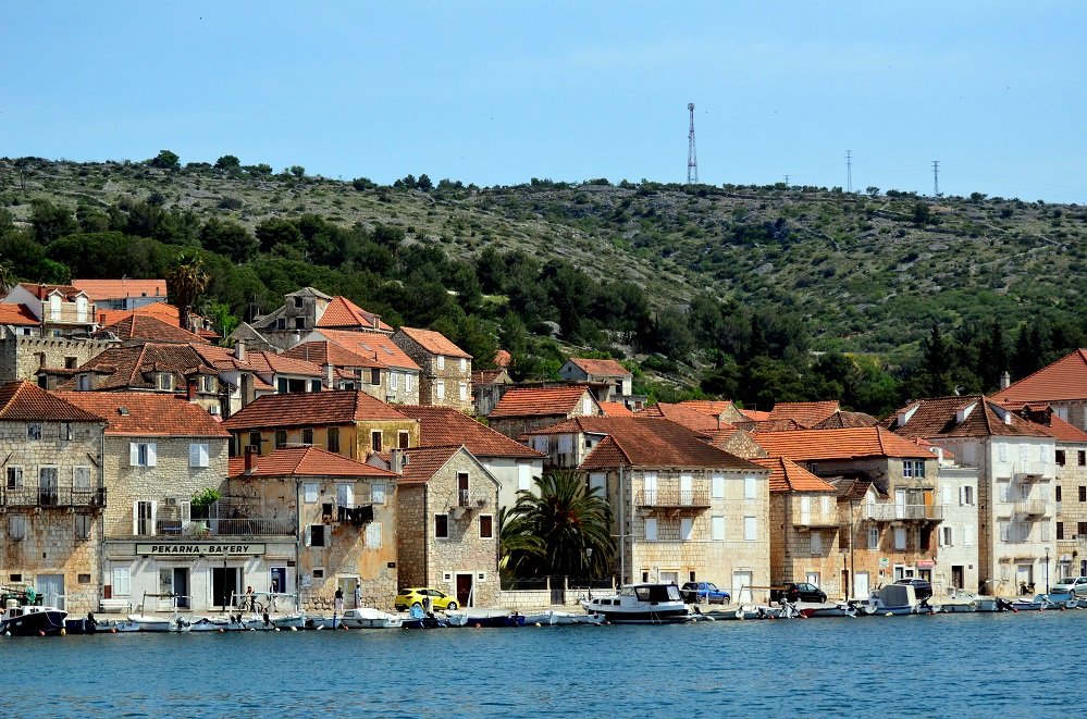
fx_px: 3163
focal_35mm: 105
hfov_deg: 19.5
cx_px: 544
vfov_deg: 13.0
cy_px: 360
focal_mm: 70
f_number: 4.5
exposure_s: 1/8000
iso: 900
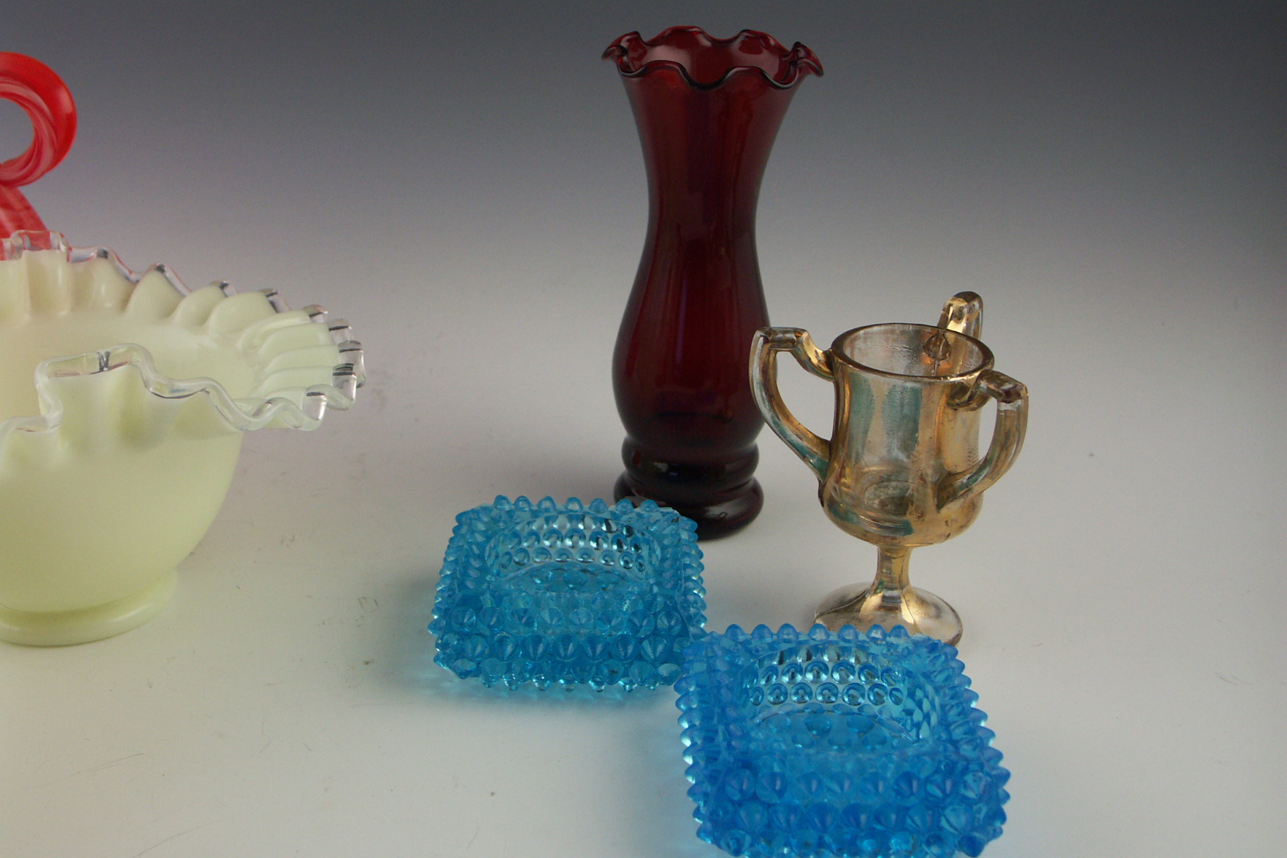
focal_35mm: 42
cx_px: 640
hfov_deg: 46.4
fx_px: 1502
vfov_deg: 31.9
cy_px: 472
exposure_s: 1/80
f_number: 3.2
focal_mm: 10.26
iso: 100
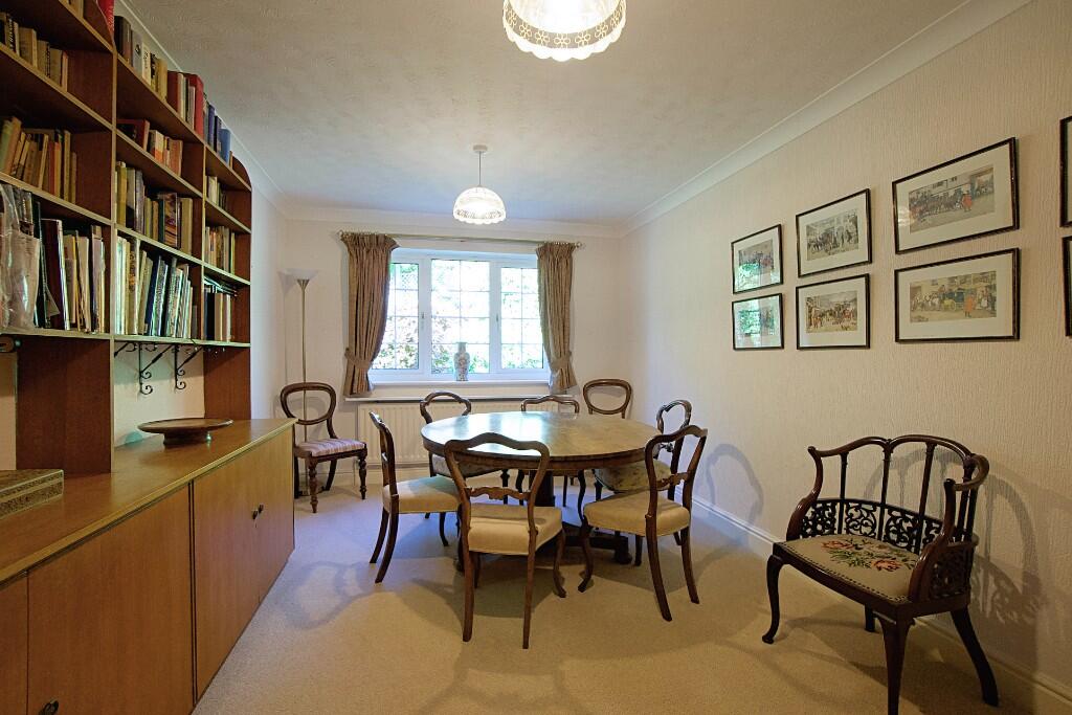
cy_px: 358
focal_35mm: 15
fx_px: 447
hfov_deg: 100.4
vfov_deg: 77.3
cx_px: 536
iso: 1600
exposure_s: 1/160
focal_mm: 10
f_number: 4
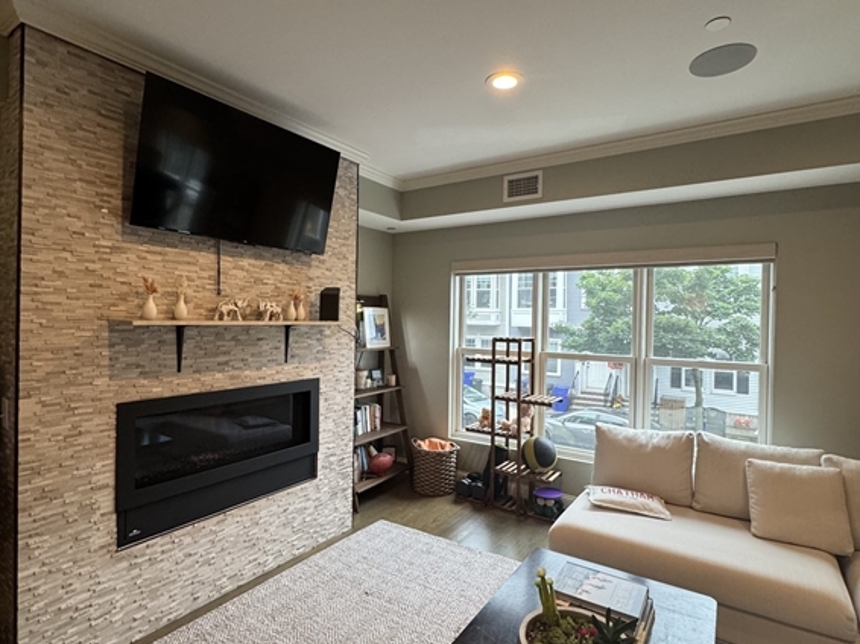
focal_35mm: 19
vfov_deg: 68.6
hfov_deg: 84.7
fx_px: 472
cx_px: 428
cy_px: 324
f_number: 2.2
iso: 250
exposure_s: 1/120
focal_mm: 2.22
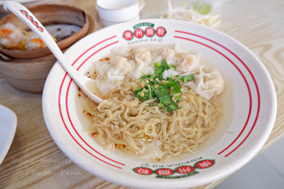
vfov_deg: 55.1
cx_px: 142
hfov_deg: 76.1
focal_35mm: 23
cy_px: 94
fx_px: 181
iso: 200
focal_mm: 15.6
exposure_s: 1/60
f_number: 3.5
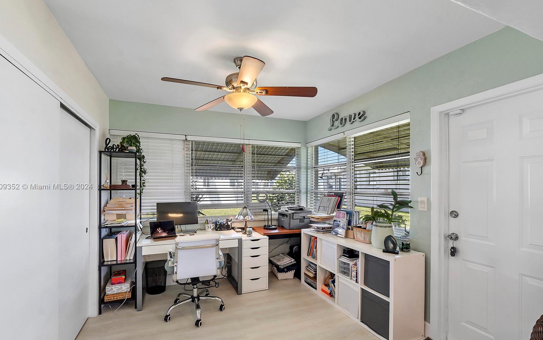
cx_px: 263
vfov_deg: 68.5
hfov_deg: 95.0
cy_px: 187
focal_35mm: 17
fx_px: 249
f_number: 11
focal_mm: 10.5
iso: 160
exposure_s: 1/10
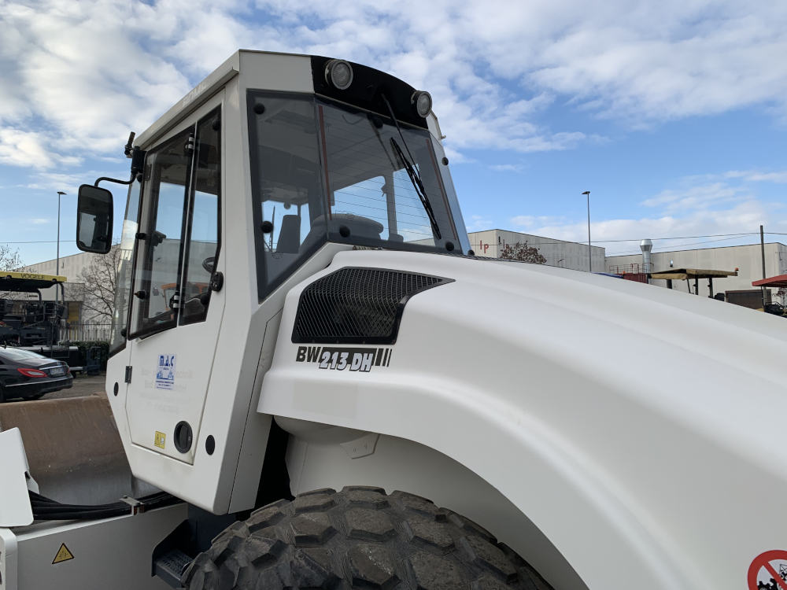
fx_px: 591
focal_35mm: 26
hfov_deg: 67.3
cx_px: 394
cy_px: 295
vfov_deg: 53.1
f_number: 1.8
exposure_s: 1/1536
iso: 25
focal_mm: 4.25
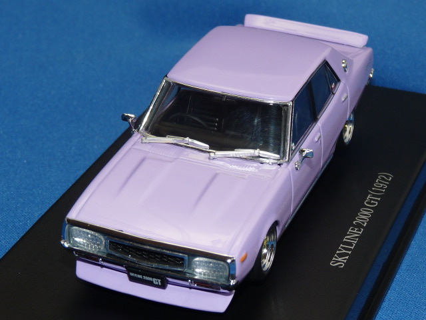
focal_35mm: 115
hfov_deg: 17.1
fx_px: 1415
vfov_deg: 12.9
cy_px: 160
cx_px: 213
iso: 100
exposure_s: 1/30
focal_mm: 11.5
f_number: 4
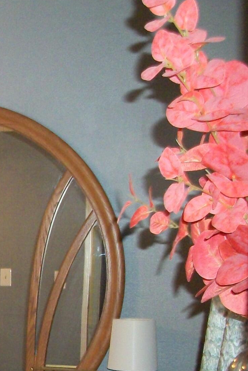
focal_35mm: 90
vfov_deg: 22.1
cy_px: 329
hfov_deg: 13.4
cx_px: -218
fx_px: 929
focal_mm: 5.7
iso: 250
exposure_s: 1/30
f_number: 2.9
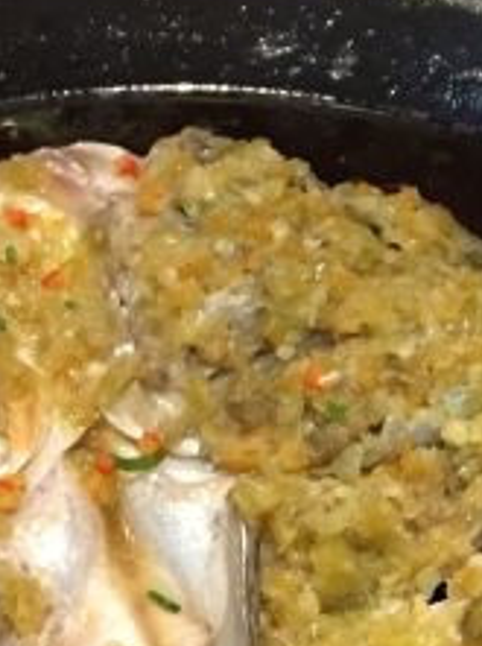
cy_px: 795
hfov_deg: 16.0
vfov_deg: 19.9
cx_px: 153
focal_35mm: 92
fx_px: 1713
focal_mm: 4.15
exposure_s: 1/24
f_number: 2.2
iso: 250
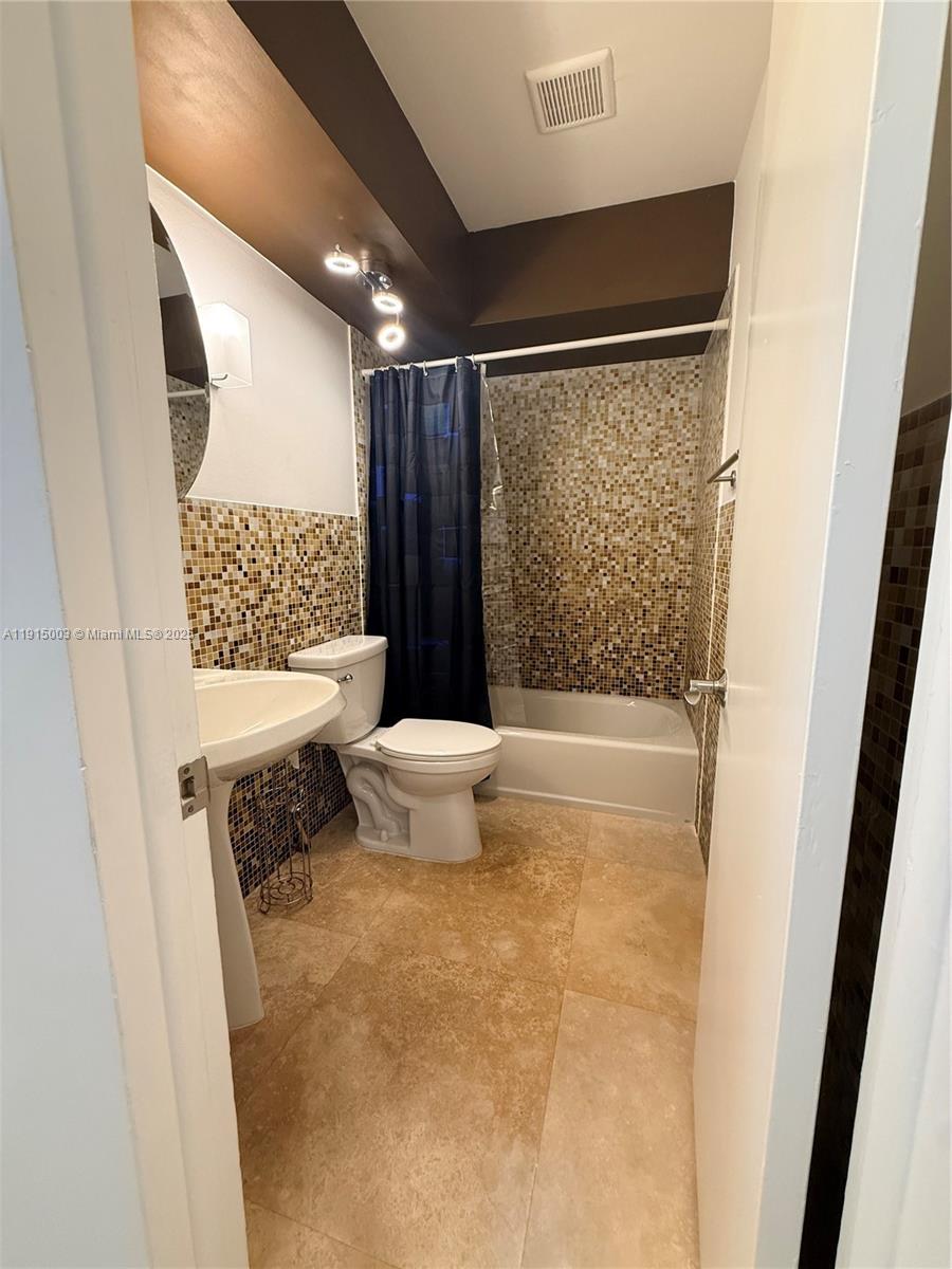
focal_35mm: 14
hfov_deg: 85.7
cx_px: 476
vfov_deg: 102.1
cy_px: 634
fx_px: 513
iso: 250
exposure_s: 1/60
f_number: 2.2
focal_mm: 2.22
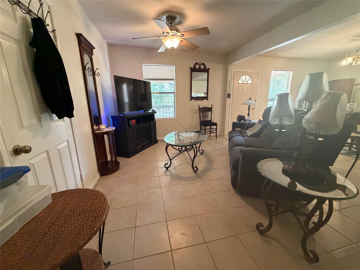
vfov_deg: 85.7
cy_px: 135
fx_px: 146
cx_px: 180
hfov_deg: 102.1
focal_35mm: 14
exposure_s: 1/60
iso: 640
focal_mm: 2.22
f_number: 2.2
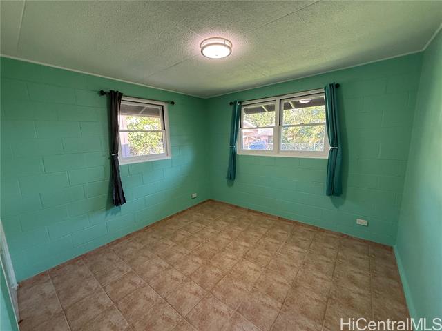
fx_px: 179
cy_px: 166
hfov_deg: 102.1
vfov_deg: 85.7
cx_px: 221
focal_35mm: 14
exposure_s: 1/120
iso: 320
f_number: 2.2
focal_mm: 2.22
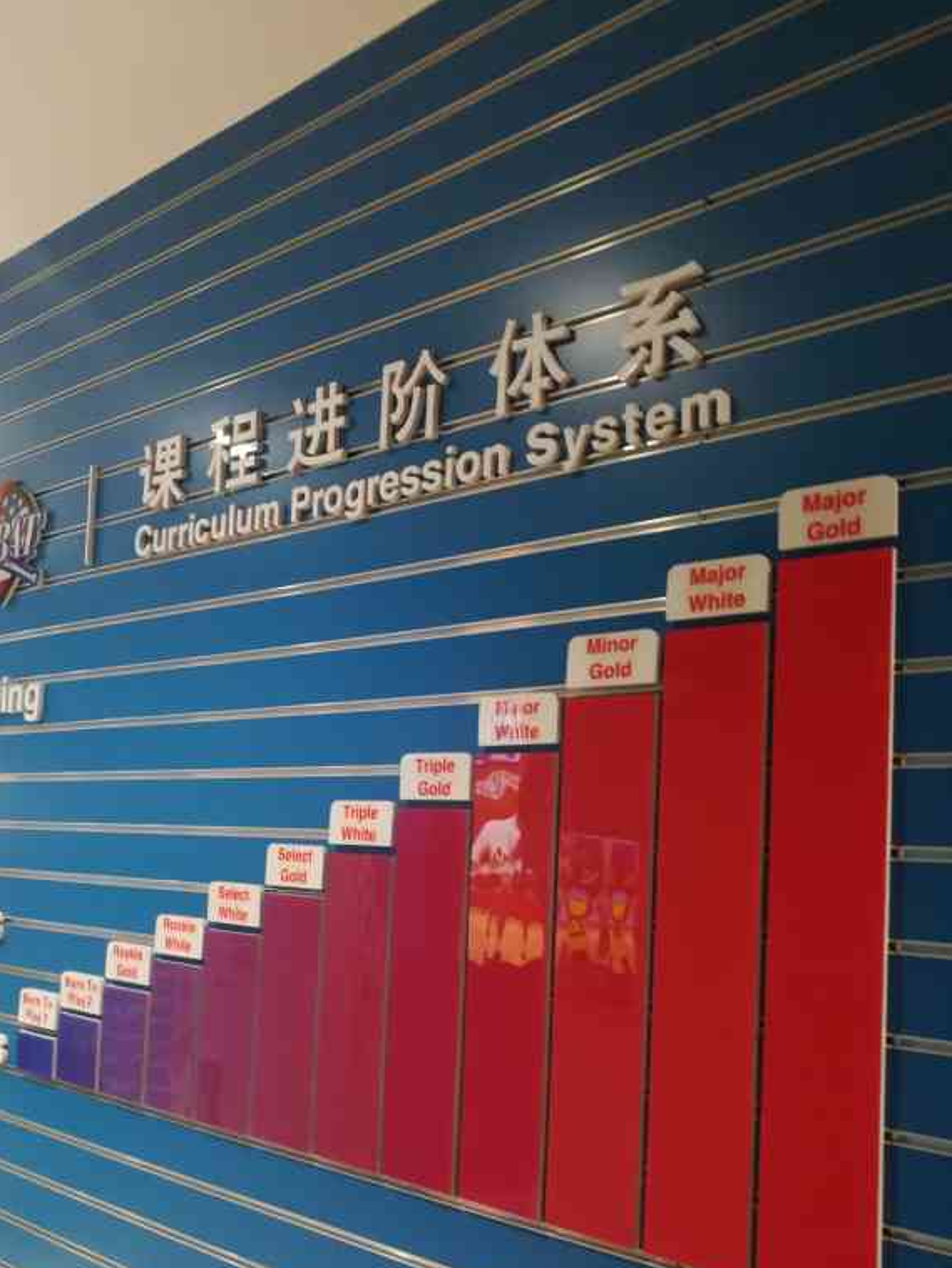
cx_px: 368
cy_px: 777
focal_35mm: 32
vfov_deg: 56.3
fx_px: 1173
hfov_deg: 43.9
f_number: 2.2
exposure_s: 1/33.3
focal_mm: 3.83
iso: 320
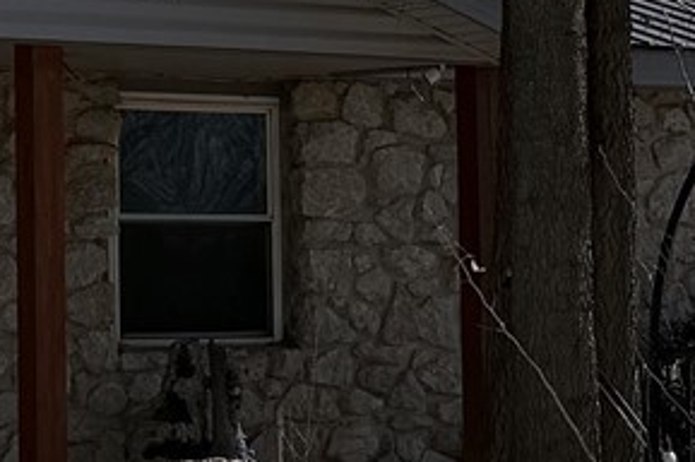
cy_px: 84
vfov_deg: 8.2
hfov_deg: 12.4
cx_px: 164
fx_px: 3201
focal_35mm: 166
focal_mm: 6.76
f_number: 1.78
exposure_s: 1/9091
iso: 80
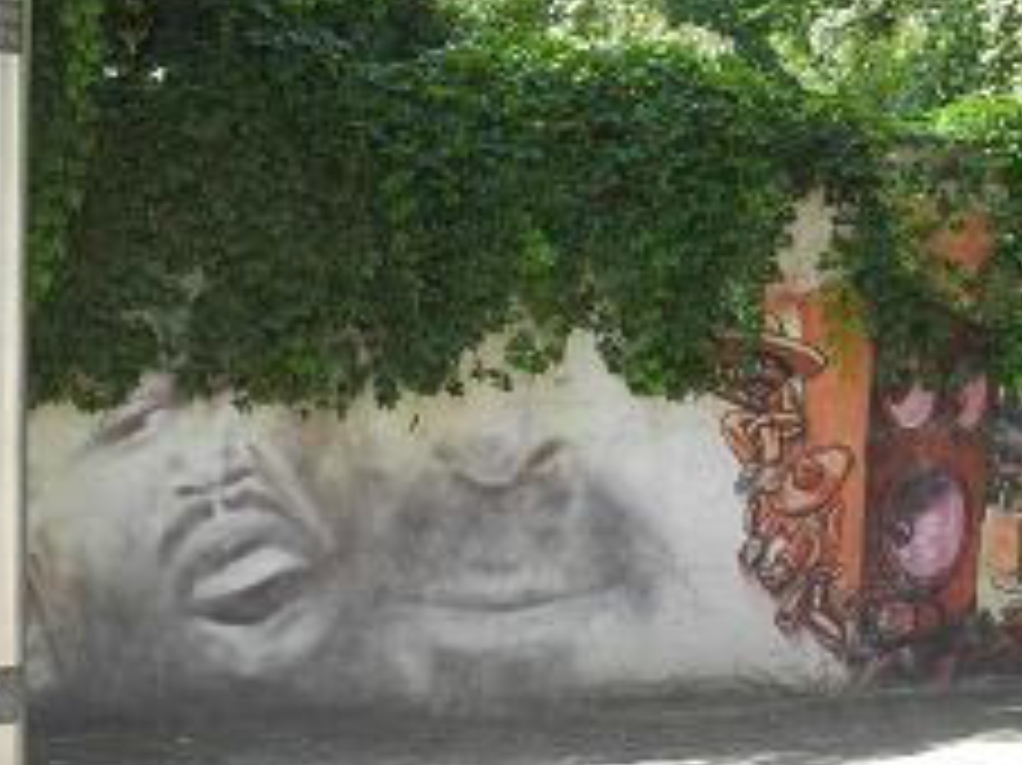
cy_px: 256
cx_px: 698
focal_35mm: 88
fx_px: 2597
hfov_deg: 22.2
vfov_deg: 16.7
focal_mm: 10.7
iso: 100
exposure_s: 1/160
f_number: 3.5
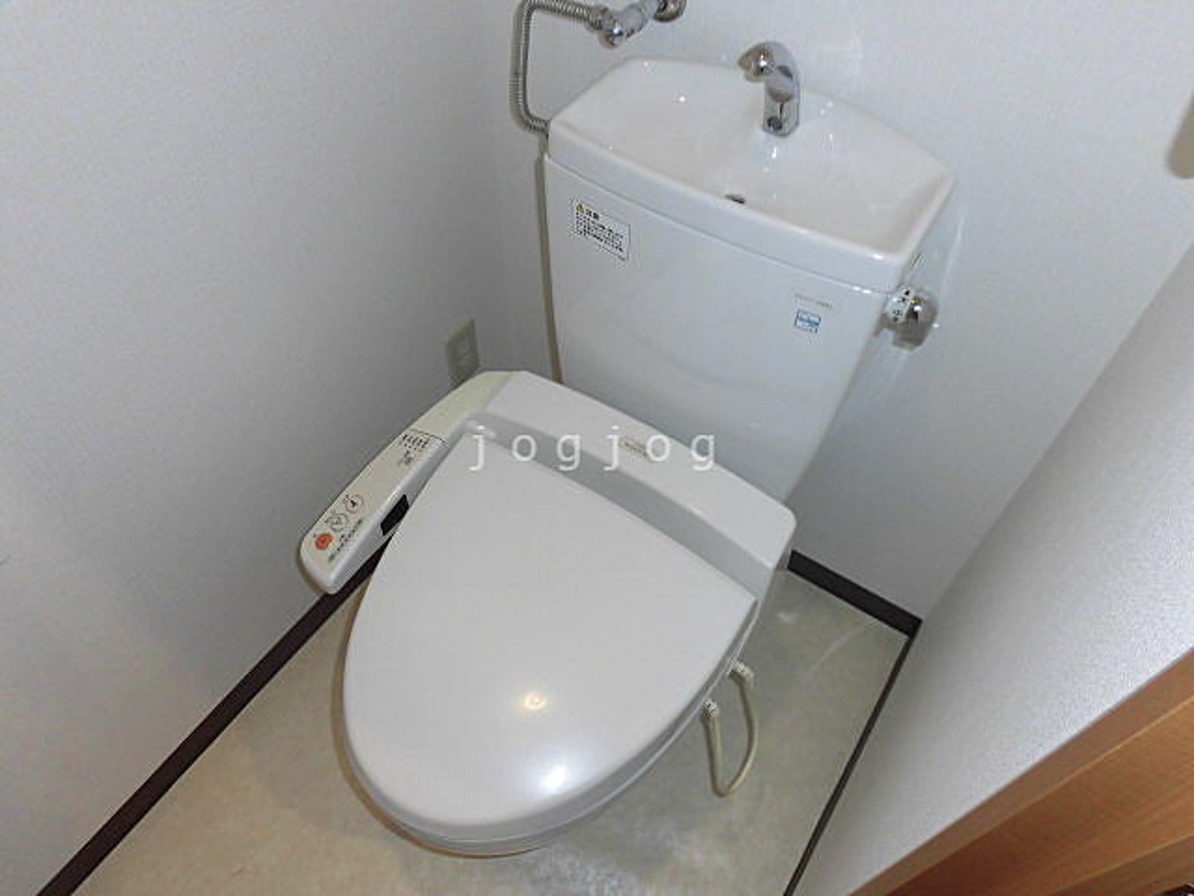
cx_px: 597
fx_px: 828
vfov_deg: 56.8
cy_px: 448
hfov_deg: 71.6
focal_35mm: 24
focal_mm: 4.3
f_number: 3.1
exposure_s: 1/30
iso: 100
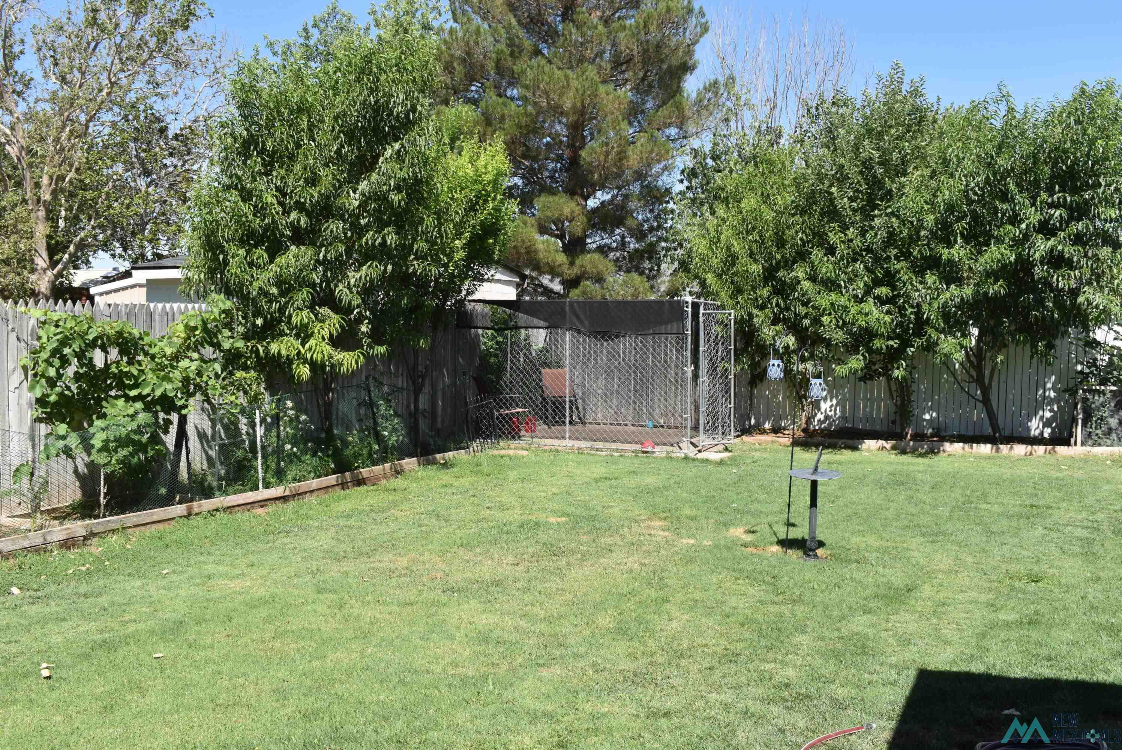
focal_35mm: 36
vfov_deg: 36.9
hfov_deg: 53.1
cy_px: 375
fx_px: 1123
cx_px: 561
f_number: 9
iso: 200
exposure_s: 1/320
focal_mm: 24
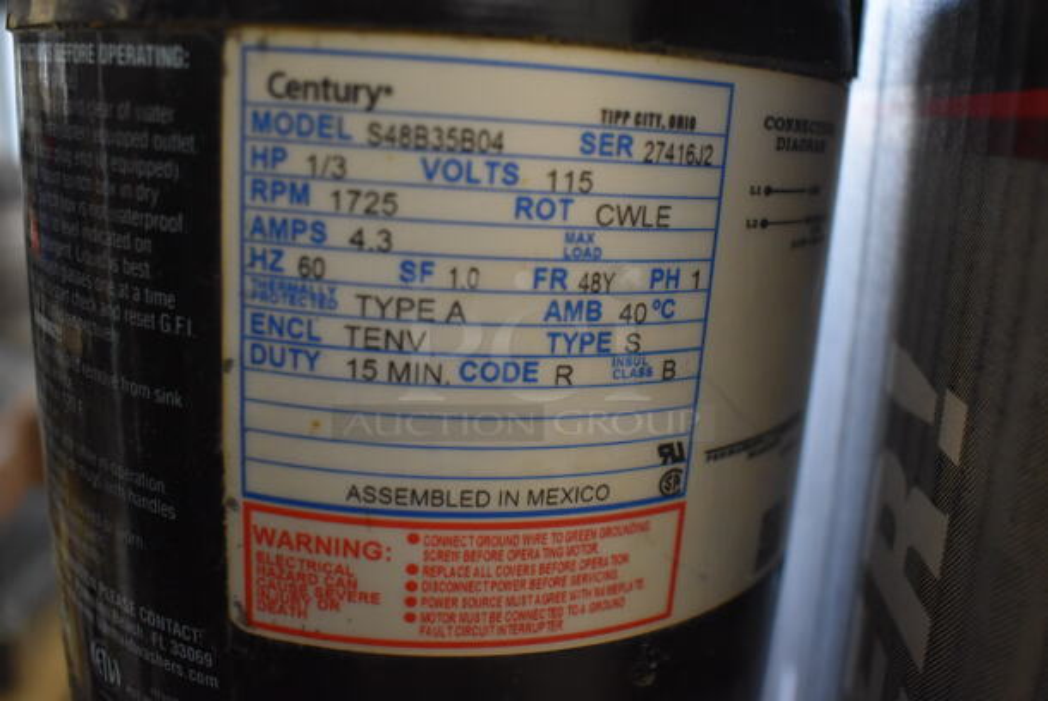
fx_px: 962
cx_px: 524
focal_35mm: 33
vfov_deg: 40.1
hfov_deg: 57.2
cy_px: 350
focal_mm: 22
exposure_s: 1/125
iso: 2800
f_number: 3.8
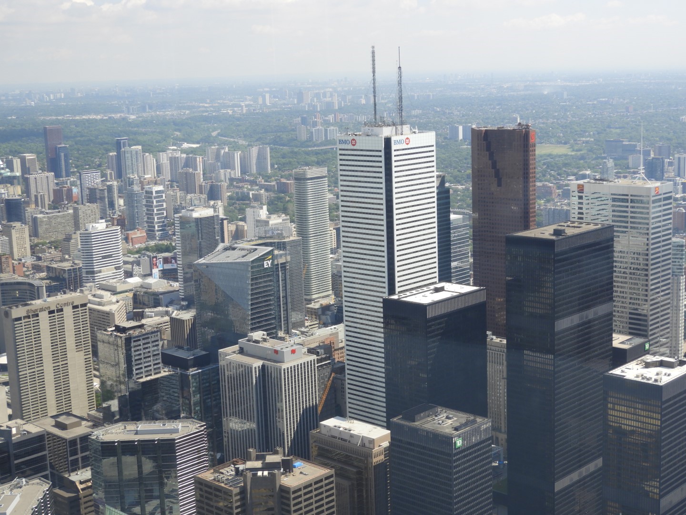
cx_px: 343
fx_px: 1090
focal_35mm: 55
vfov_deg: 26.6
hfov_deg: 34.9
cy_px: 258
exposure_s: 1/160
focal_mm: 9.9
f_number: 4
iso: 100
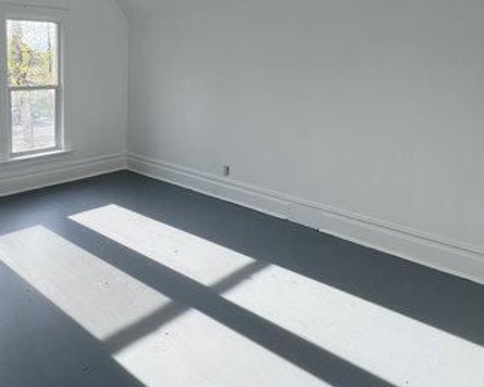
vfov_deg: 55.0
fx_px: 358
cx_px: 83
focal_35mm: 25
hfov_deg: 61.3
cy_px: 115
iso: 32
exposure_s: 1/402
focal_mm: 1.57
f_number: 1.8
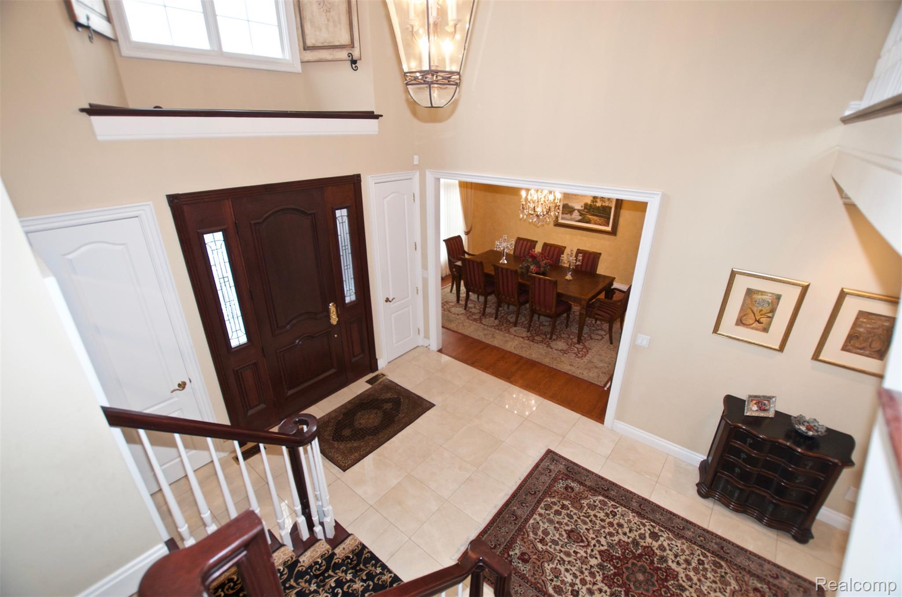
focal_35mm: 15
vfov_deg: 77.1
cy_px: 298
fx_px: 375
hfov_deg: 100.5
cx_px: 451
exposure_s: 1/60
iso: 720
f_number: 4
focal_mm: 10
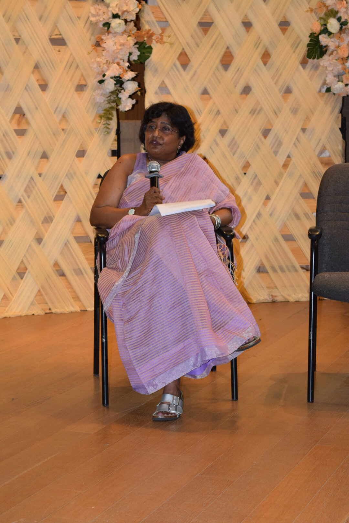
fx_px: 1091
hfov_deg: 18.2
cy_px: 262
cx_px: 174
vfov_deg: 27.0
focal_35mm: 75
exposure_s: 1/60
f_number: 5.6
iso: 800
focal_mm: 50
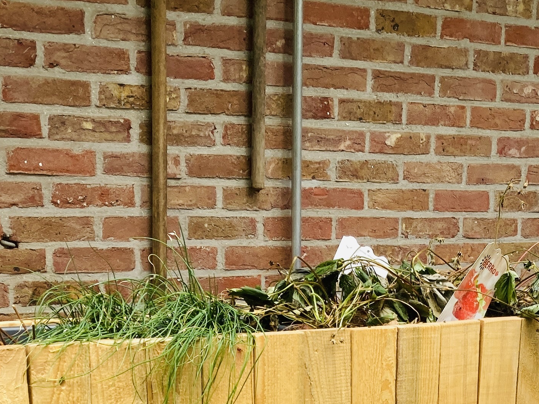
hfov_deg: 23.8
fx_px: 1246
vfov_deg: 17.0
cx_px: 480
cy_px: 575
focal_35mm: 80
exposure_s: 1/546
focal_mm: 3.99
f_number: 1.8
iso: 20
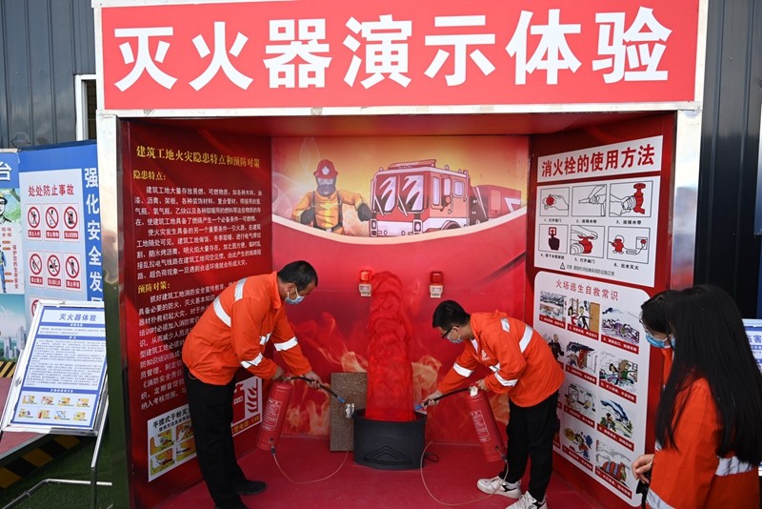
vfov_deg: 51.3
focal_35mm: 25
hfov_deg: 71.5
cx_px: 381
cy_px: 254
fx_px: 529
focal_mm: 25
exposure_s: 1/250
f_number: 4.5
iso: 200
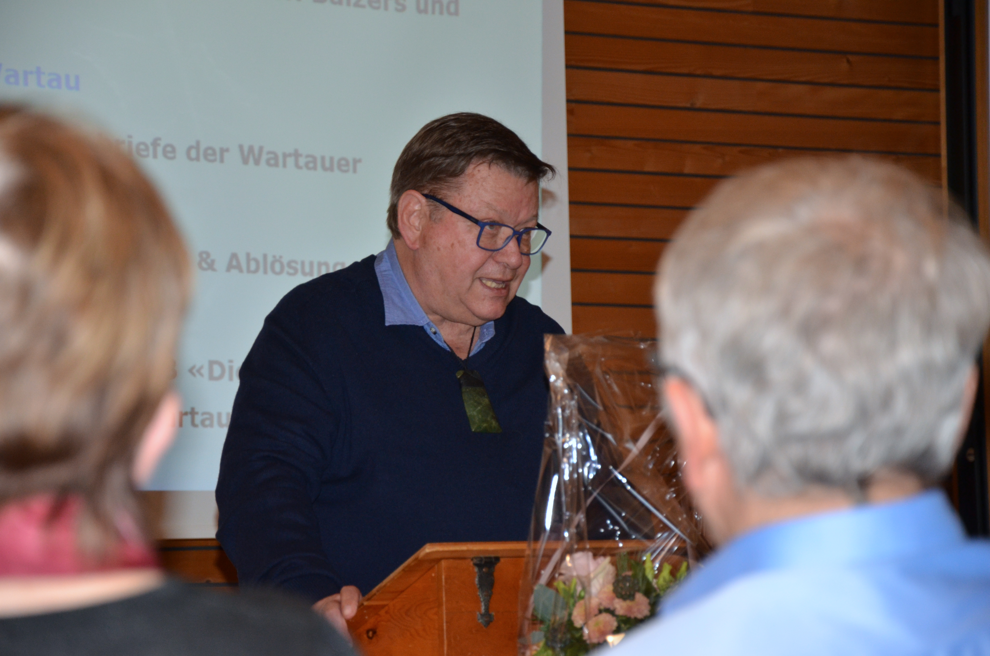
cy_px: 328
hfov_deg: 14.9
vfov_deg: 9.9
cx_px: 495
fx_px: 3787
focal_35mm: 138
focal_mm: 92
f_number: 5.6
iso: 800
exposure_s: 1/60
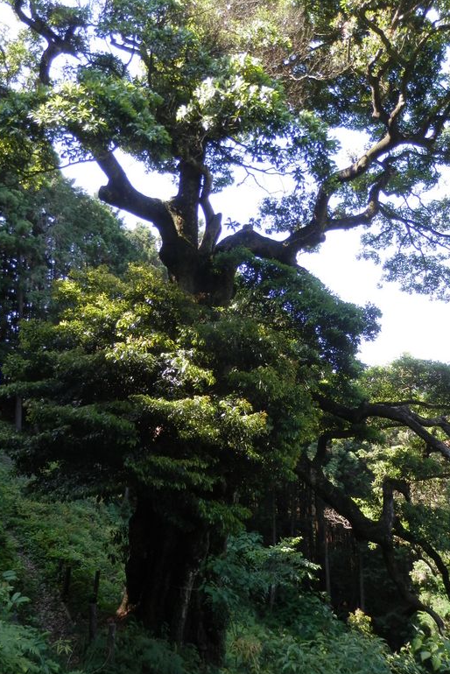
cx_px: 209
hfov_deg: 47.9
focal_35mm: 27
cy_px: 346
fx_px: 506
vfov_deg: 67.4
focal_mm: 4.5
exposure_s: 1/100
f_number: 3
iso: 80
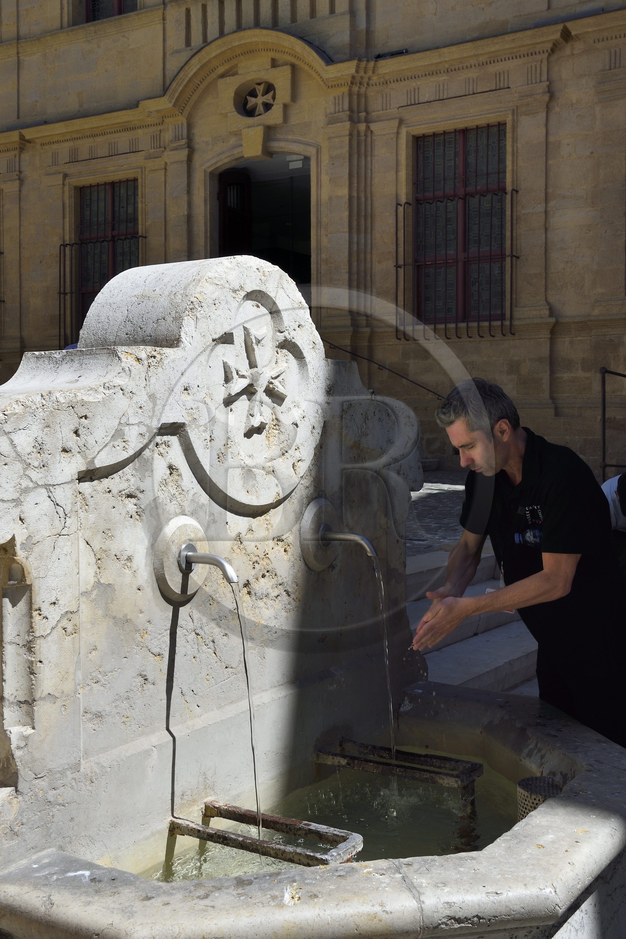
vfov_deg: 48.5
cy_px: 470
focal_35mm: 40
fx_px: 1043
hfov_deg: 33.4
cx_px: 313
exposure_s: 1/200
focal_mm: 40
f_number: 14
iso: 200
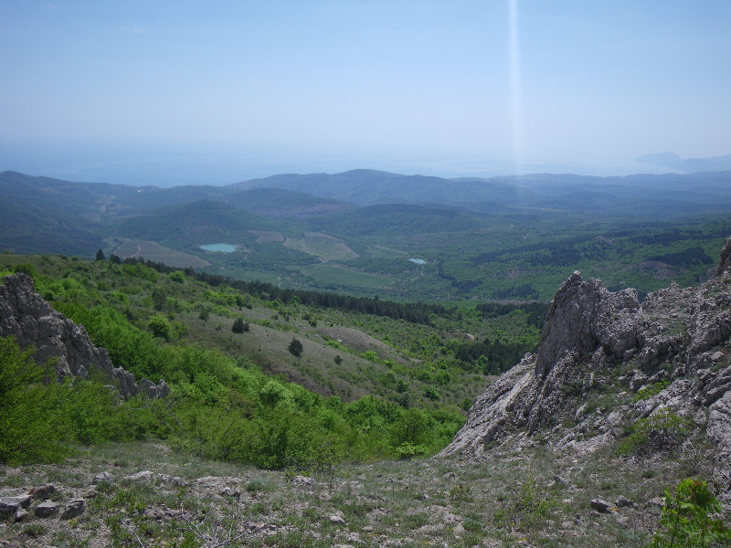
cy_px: 274
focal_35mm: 28
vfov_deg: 49.7
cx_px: 366
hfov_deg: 63.4
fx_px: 591
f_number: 4.2
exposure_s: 1/500
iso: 50
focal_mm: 5
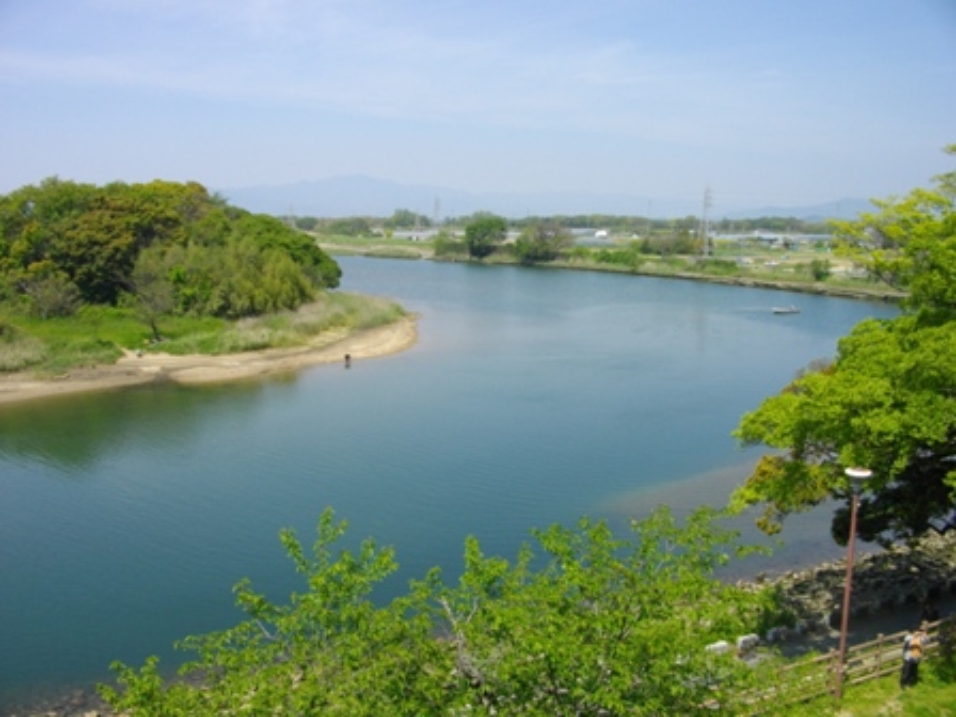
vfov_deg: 44.2
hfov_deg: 56.8
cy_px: 358
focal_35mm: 32
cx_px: 478
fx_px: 884
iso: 100
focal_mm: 5.7
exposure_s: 1/400
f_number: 5.5
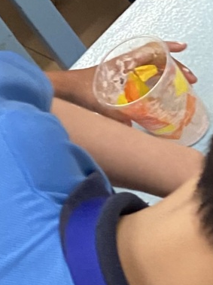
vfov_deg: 13.8
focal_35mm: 141
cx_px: 479
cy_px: 2
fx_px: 1158
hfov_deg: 9.5
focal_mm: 4.25
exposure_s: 1/60
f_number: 1.8
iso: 250
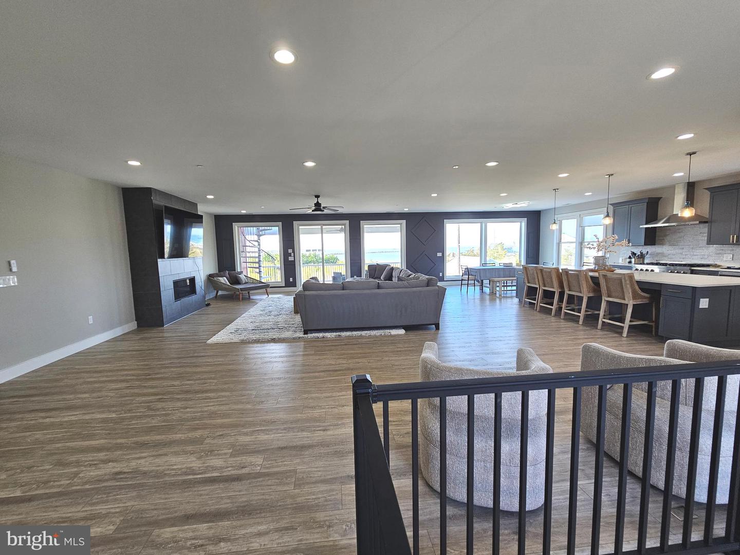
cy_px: 278
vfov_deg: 89.9
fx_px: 278
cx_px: 370
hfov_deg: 106.2
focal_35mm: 13
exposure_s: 1/60
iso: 64
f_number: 2.2
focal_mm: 2.2
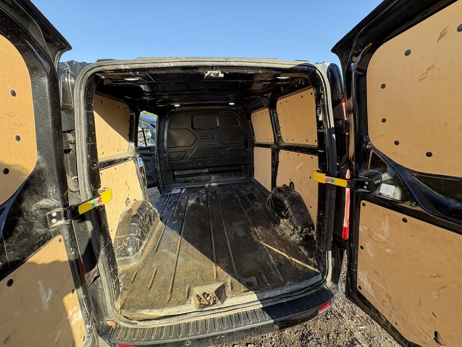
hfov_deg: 102.1
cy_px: 174
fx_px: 187
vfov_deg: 85.7
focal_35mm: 14
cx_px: 231
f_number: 2.2
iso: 80
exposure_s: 1/136
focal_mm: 2.22
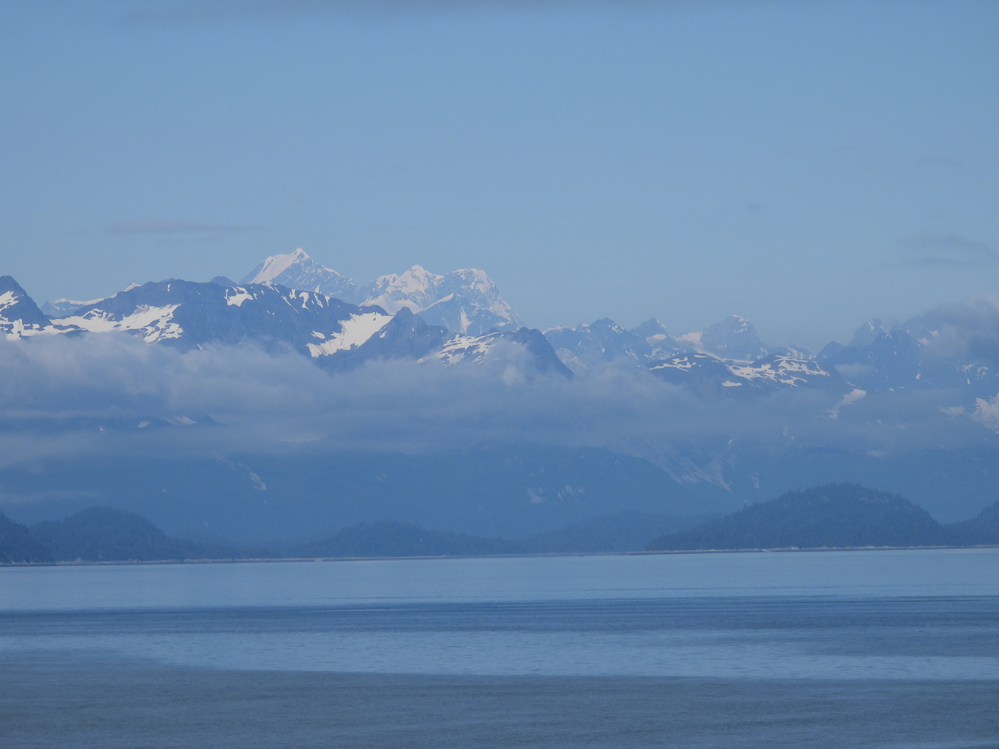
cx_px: 500
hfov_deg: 8.2
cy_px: 374
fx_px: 6926
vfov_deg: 6.2
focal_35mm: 240
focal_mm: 42.8
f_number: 4.5
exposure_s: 1/1600
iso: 100
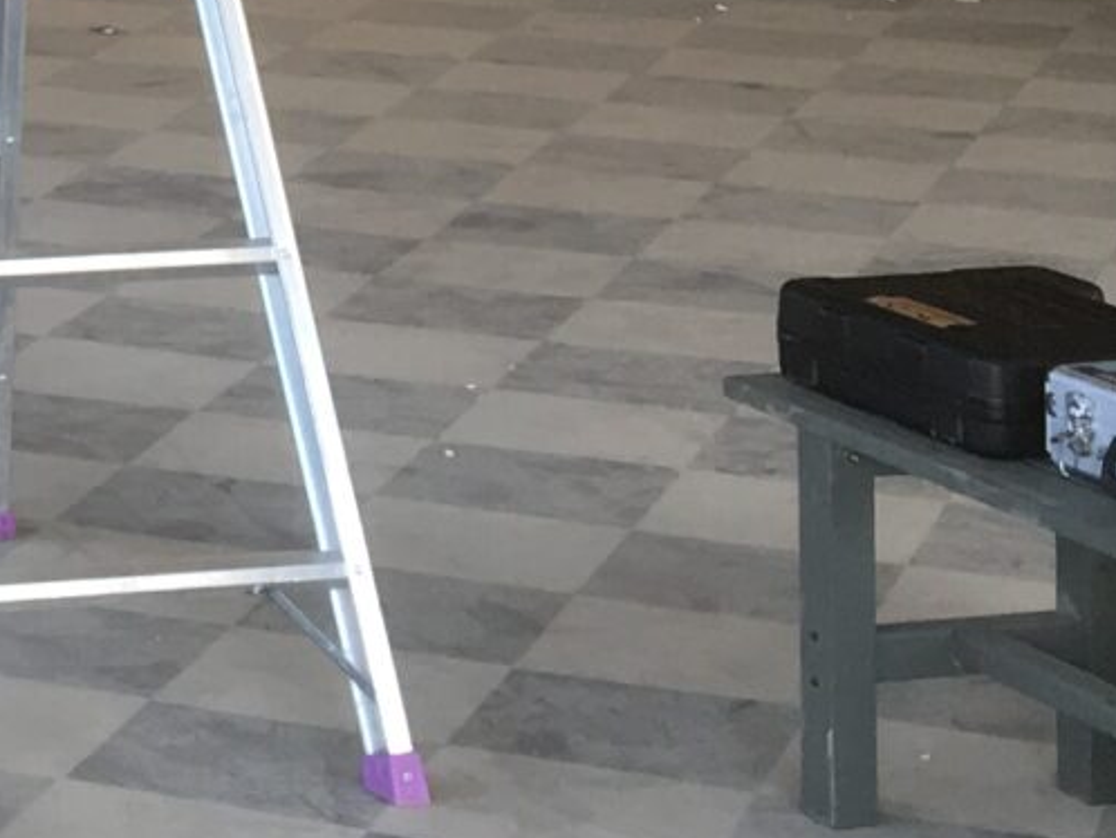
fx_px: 4806
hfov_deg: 12.1
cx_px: -952
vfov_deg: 9.4
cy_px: -786
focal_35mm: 149
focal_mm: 4.15
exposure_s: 1/60
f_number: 2.2
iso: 32
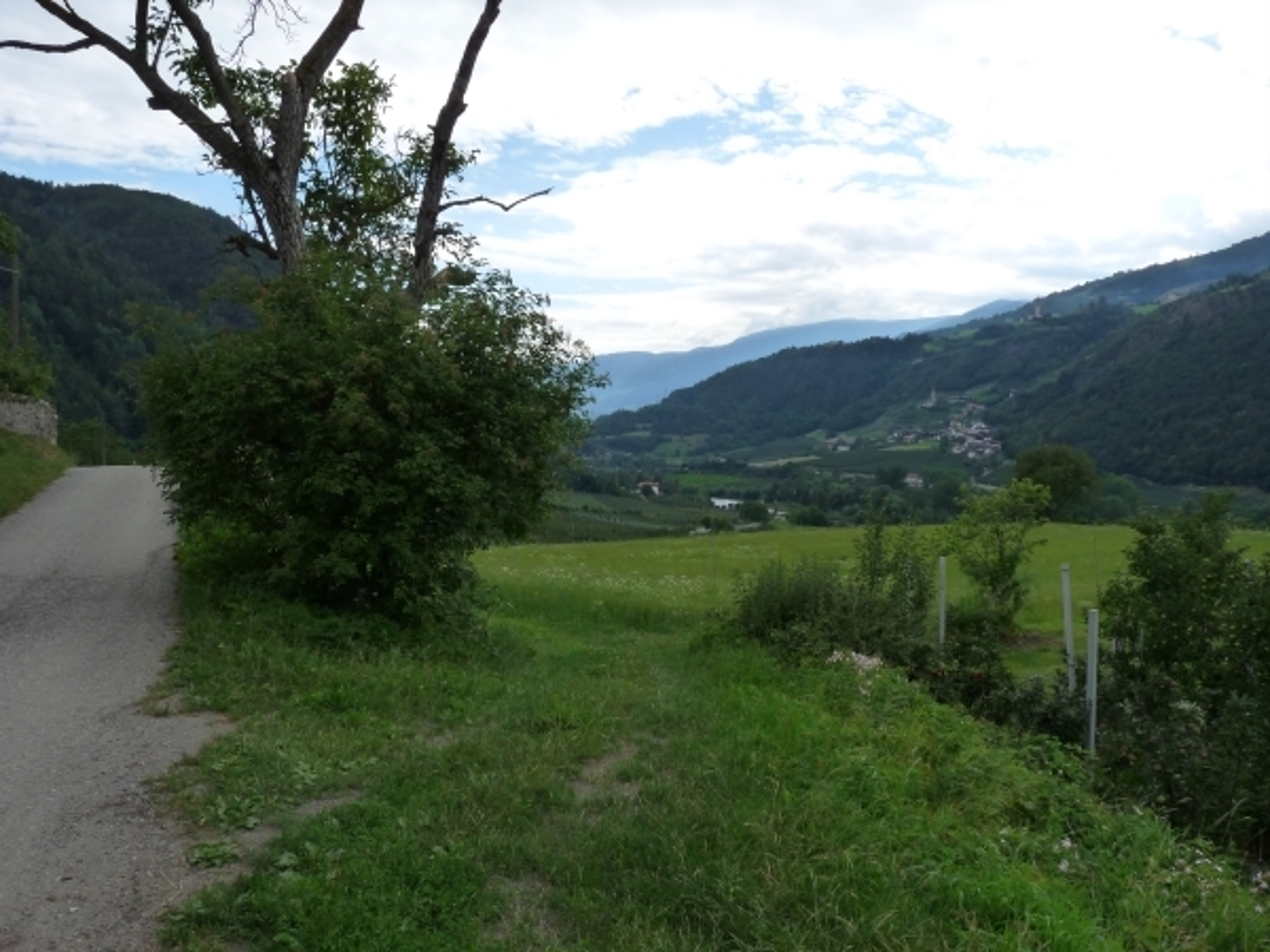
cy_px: 476
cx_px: 635
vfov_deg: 51.4
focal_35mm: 27
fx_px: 991
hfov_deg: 65.3
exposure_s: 1/320
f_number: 5.6
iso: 160
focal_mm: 4.8
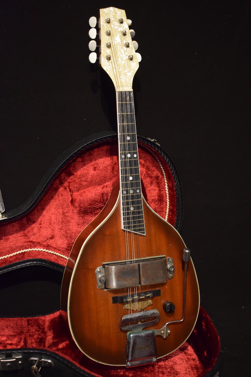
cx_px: 126
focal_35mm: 45
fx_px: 471
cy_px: 188
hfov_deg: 29.9
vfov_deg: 43.6
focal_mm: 30
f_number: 4.2
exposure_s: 1/30
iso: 3200
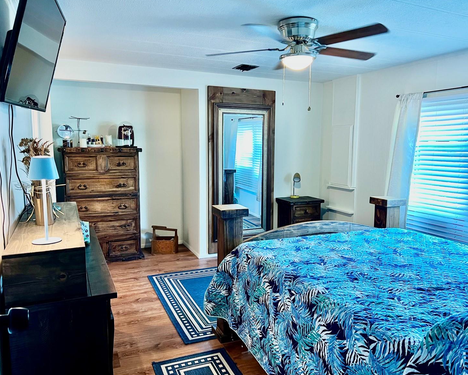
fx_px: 388
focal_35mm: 28
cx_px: 256
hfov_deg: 62.1
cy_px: 185
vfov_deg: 51.5
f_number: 1.5
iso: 500
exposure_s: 1/40
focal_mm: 5.7
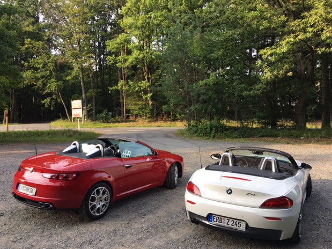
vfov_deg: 46.8
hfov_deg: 60.0
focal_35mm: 30
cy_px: 122
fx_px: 288
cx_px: 163
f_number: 2.2
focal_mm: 4.15
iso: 25
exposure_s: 1/208
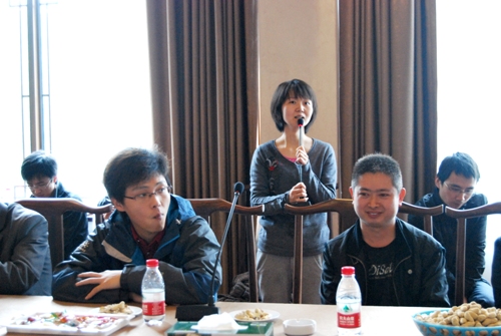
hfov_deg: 33.4
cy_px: 168
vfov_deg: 22.7
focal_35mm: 60
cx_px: 250
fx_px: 836
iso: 1600
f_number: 5
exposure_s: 1/15
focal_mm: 40
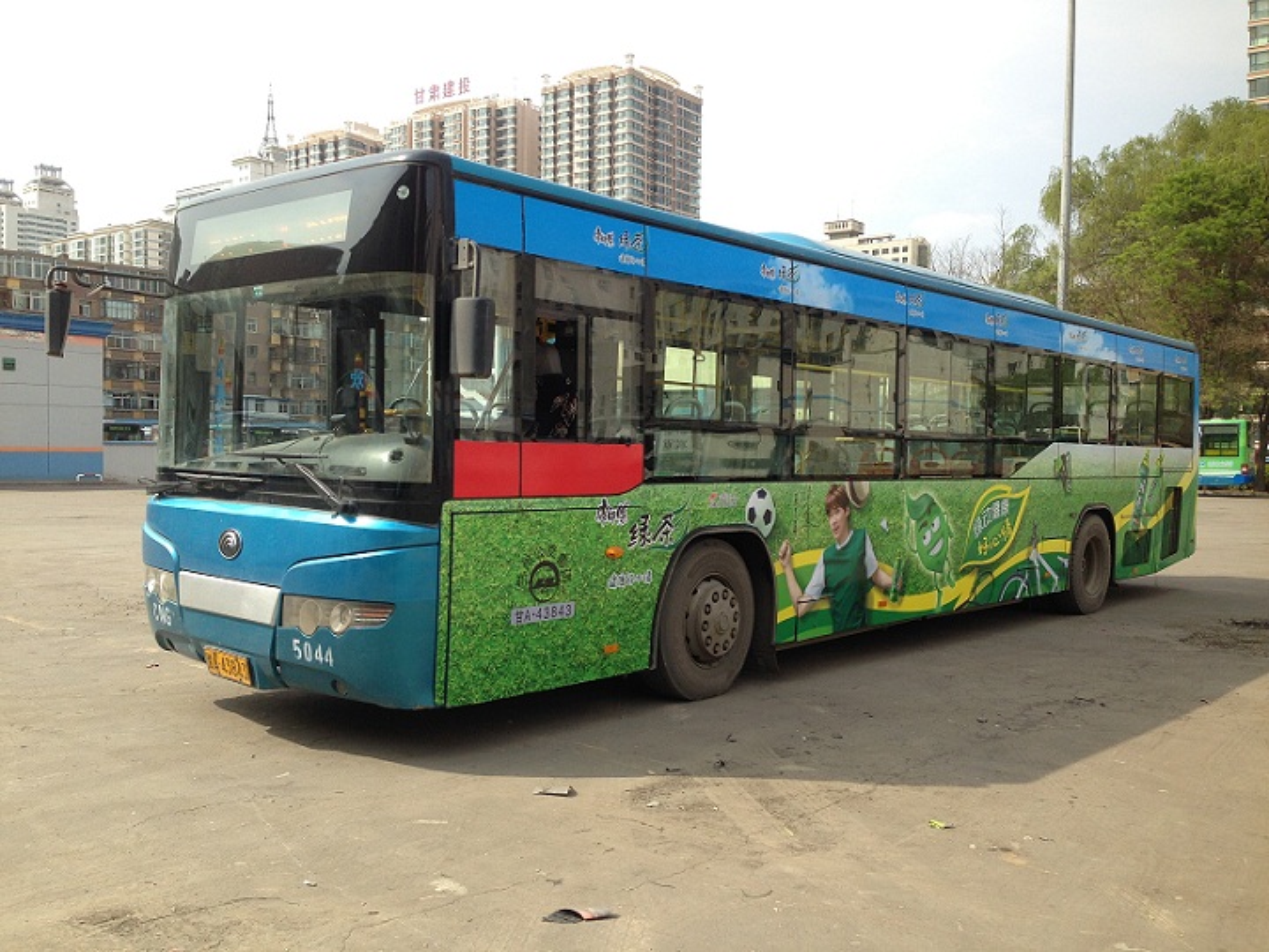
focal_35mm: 33
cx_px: 634
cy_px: 476
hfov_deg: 55.4
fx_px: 1210
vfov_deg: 42.9
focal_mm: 4.12
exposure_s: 1/847
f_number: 2.4
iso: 50
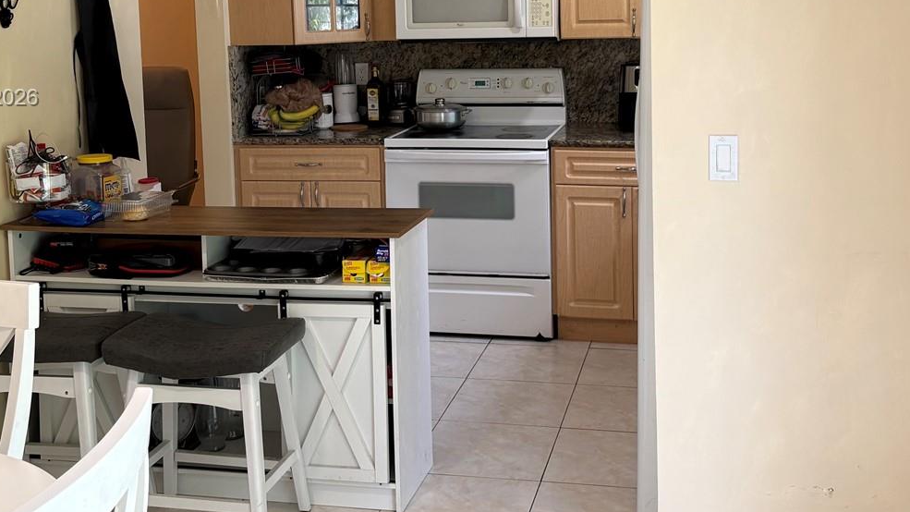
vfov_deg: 25.5
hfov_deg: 44.5
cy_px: 99
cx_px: 490
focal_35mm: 46
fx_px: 1110
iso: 100
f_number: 1.6
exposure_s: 1/120
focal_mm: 5.96
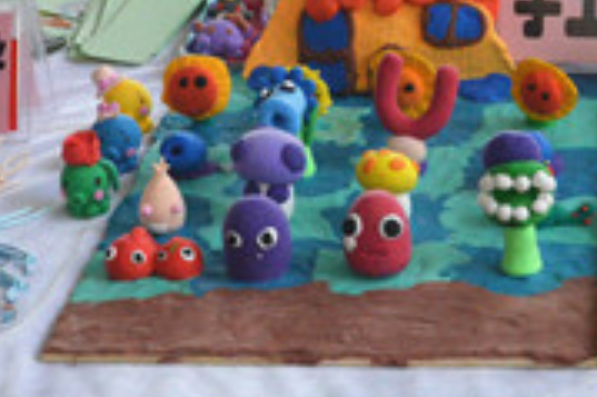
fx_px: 2286
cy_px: 13
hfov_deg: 14.9
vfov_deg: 9.9
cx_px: 354
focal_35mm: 138
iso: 3200
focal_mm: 30
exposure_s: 1/500
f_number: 11
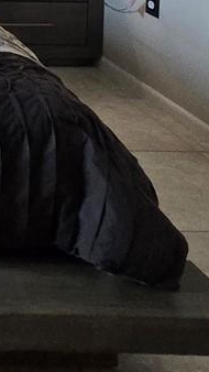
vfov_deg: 24.3
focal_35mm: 67
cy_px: -193
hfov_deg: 12.7
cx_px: -330
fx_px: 660
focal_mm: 2.2
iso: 320
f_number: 2.2
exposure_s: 1/60
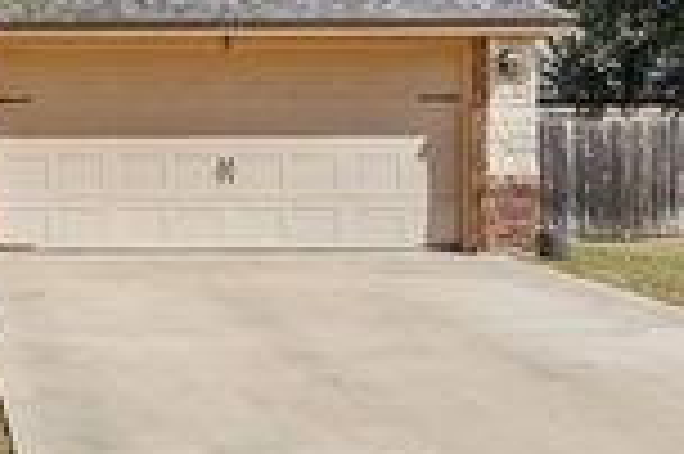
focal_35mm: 89
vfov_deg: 15.1
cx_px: -90
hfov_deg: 21.6
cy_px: 2
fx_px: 1689
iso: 400
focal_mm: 18
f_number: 8
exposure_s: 1/1250
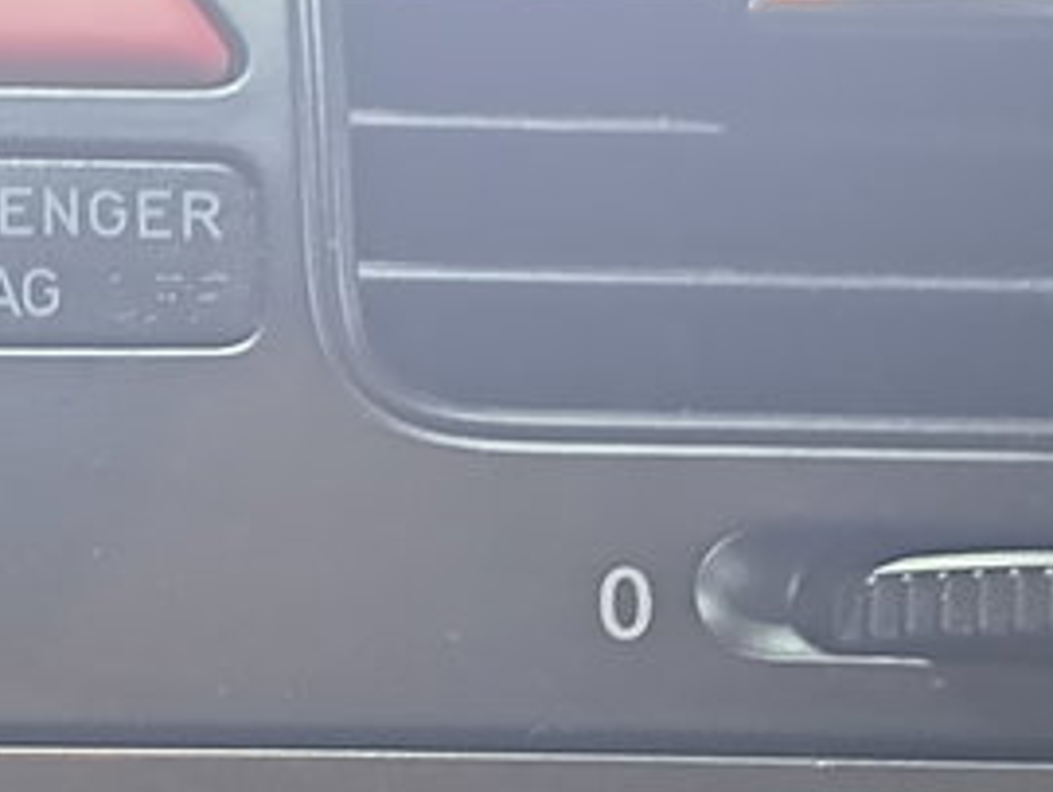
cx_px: -250
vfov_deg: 9.3
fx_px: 4323
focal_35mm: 142
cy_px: 1947
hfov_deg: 13.5
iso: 400
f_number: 1.8
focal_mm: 5.23
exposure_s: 1/25
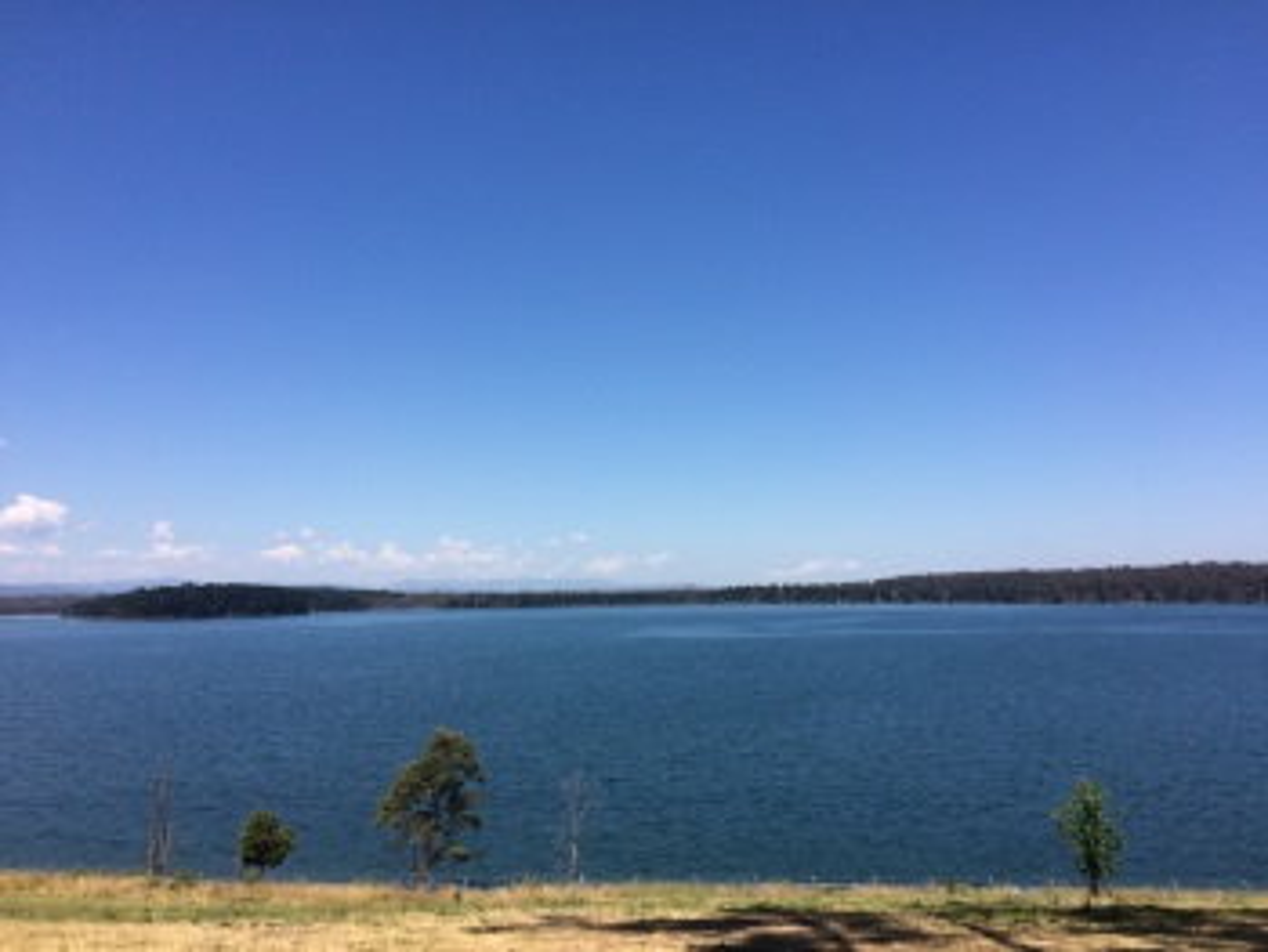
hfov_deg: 61.6
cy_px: 476
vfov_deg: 48.3
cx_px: 634
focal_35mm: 29
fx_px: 1063
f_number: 2.2
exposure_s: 1/2740
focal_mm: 4.15
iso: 32
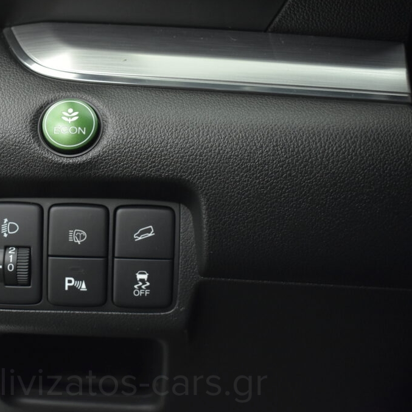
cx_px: 102
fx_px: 727
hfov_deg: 31.1
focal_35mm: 54
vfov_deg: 31.6
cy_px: 206
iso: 1600
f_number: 4.2
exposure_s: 1/60
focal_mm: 28
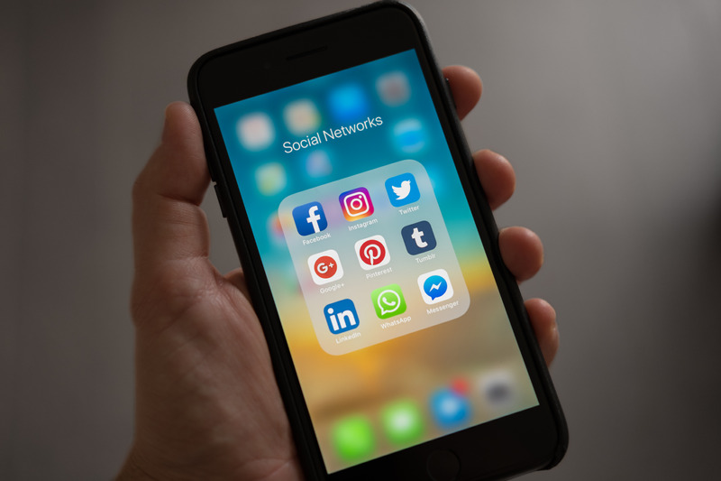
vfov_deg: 25.5
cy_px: 240
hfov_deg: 37.5
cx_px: 360
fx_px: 1061
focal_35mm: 53
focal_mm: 35
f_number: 2
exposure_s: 1/170
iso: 200
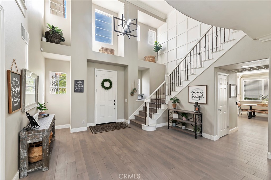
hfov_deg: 104.3
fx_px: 105
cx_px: 136
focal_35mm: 14
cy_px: 90
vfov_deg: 81.1
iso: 500
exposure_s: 1/13
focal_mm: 14
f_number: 10
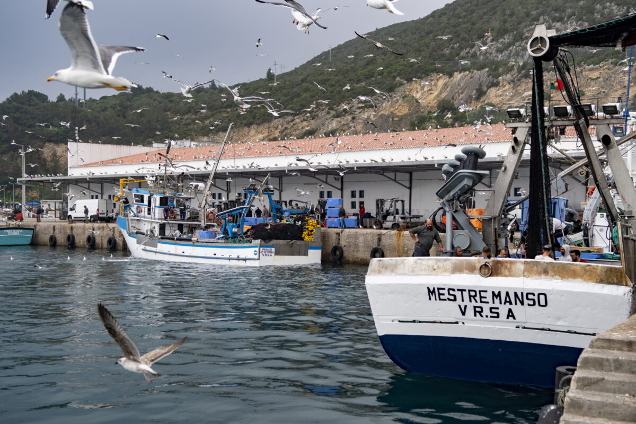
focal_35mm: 51
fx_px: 901
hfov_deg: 38.9
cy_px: 212
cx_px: 318
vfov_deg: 26.5
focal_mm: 34
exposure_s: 1/2000
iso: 200
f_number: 3.5
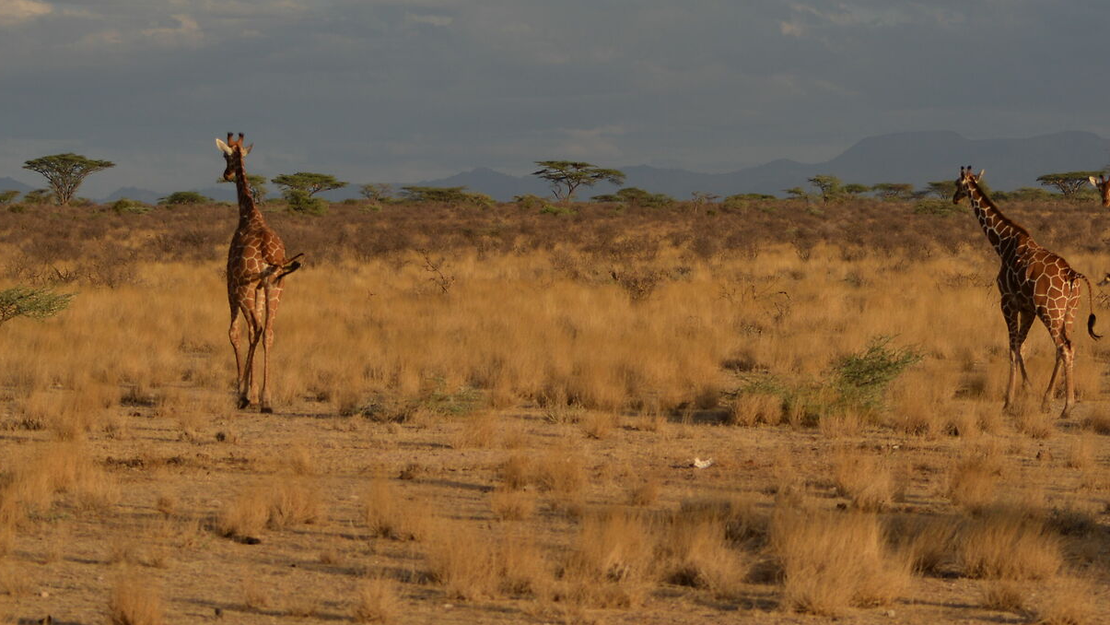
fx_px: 4916
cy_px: 236
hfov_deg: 12.9
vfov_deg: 7.3
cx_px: 638
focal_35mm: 167
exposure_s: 1/1000
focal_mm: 80
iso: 100
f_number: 4.5
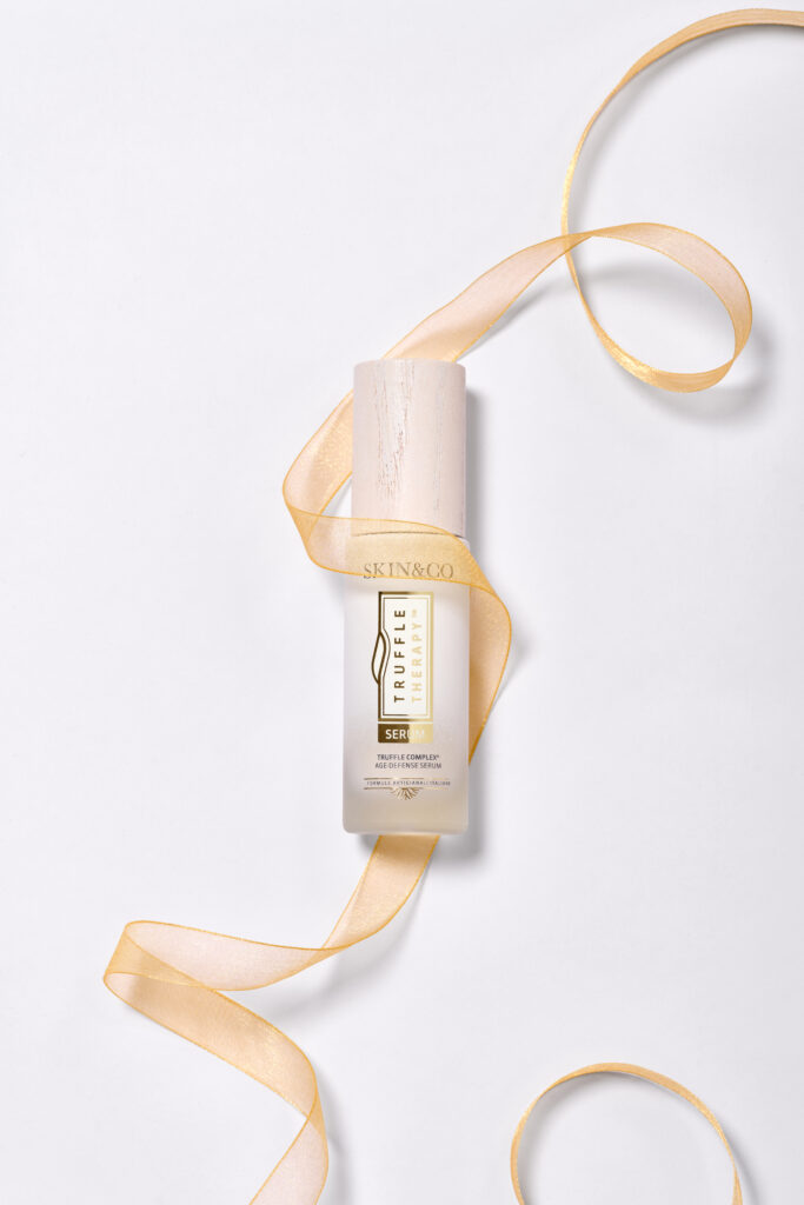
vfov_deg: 19.5
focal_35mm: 105
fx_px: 3516
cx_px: 402
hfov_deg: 13.0
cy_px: 602
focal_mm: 105
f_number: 13
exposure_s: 1/160
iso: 100
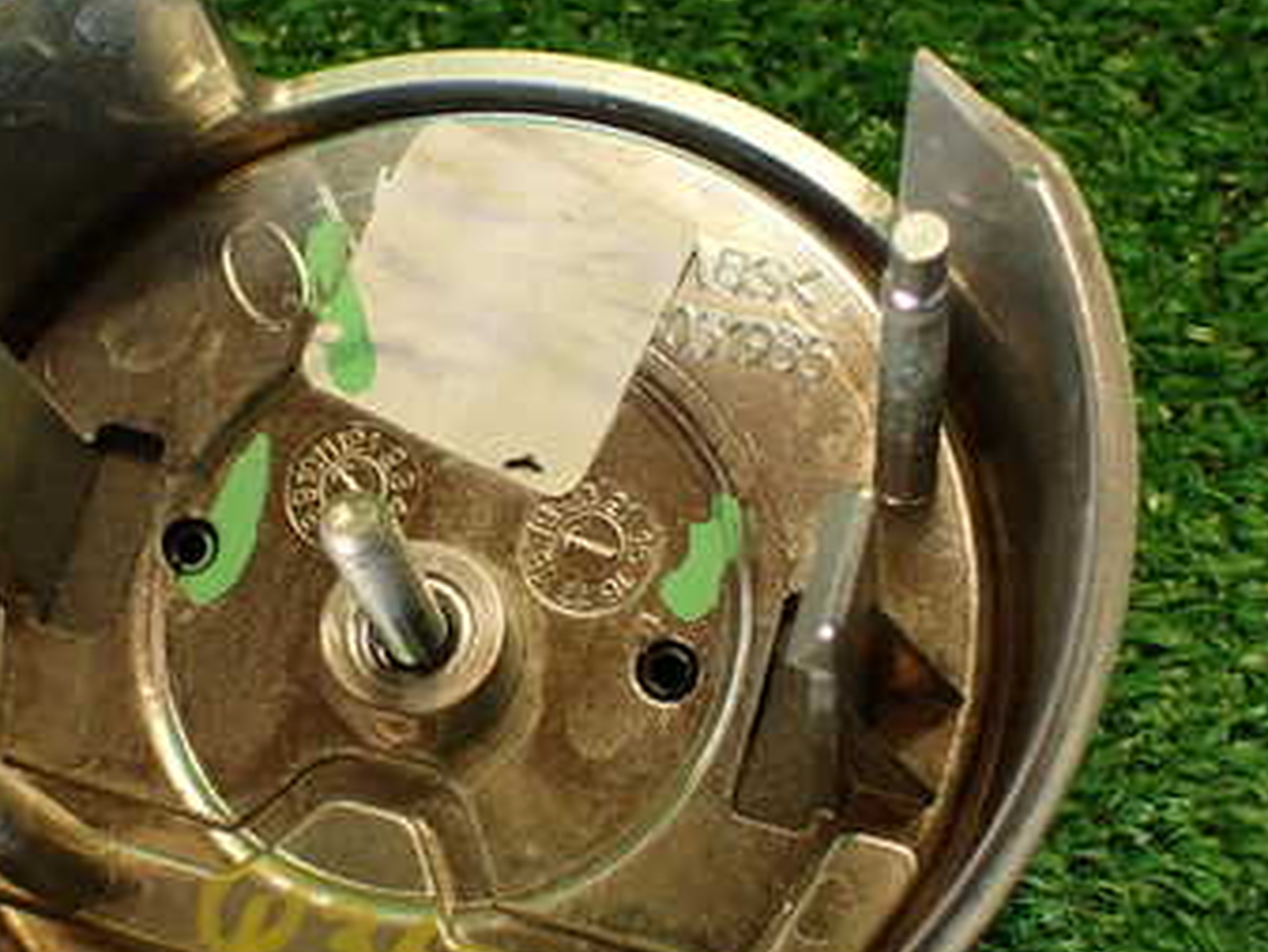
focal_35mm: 57
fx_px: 2089
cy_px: 587
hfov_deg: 33.5
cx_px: 421
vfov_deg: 25.6
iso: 200
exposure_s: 1/40
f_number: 2.4
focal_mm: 5.79
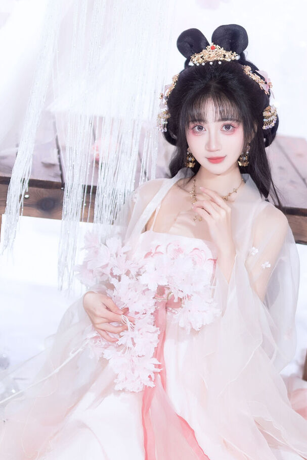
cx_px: 237
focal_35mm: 147
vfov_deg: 14.0
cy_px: 240
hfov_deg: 9.3
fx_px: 1881
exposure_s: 1/400
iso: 200
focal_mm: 85
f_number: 1.4
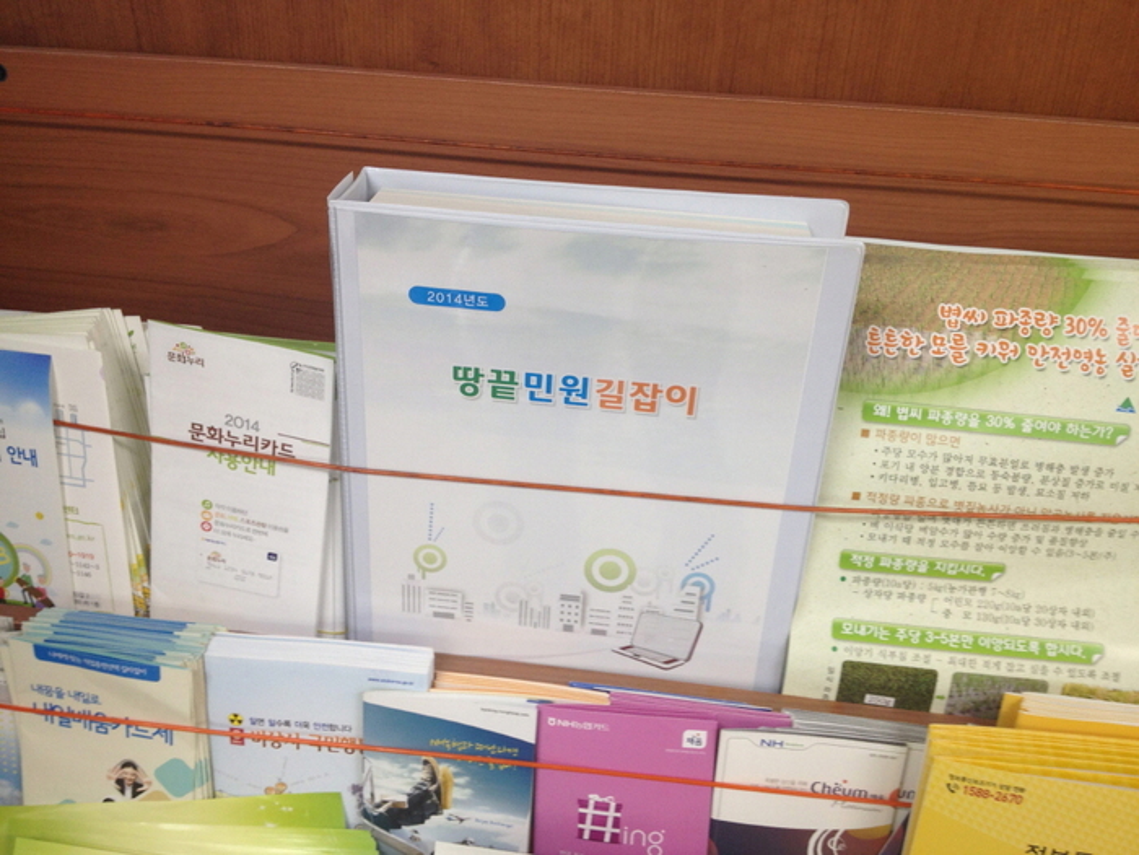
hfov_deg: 52.6
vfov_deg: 40.7
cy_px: 428
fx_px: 1152
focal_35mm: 35
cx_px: 570
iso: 50
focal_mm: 4.28
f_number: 2.4
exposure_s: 1/24
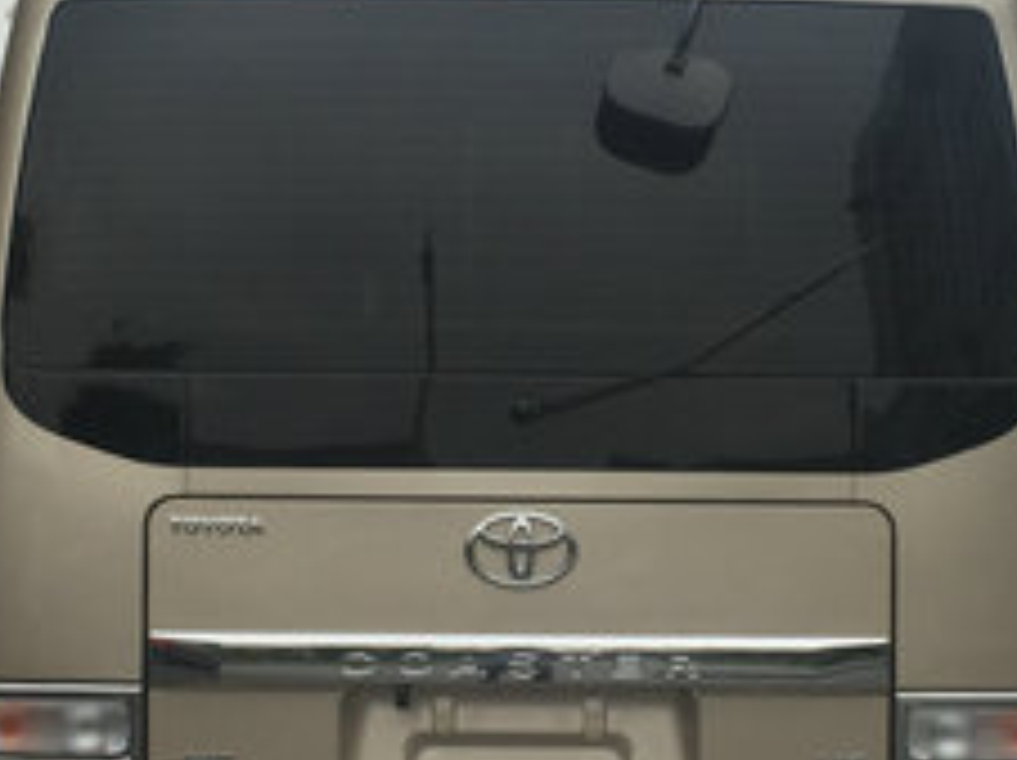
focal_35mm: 77
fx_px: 2260
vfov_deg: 19.1
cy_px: 454
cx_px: 526
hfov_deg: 25.4
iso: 32
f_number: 2.2
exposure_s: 1/1068
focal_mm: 4.15
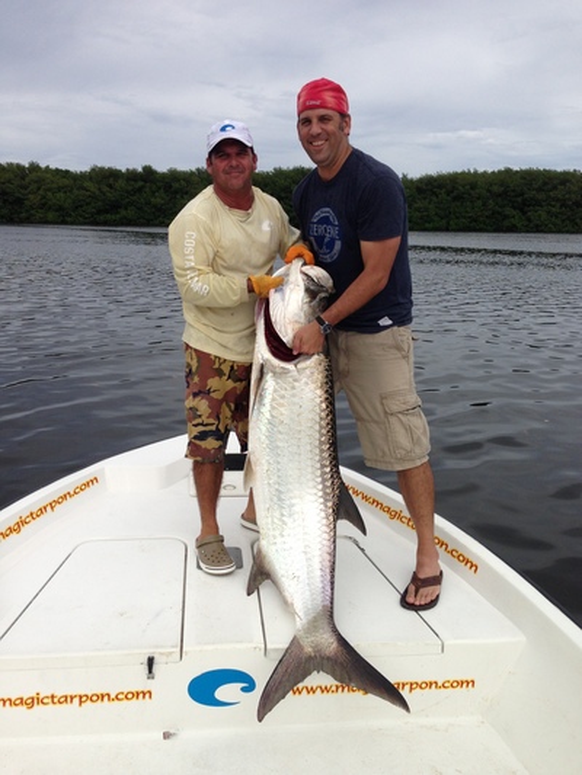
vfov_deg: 55.3
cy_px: 388
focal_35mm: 33
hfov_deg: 43.0
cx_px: 291
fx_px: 739
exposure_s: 1/2088
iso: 50
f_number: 2.4
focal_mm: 4.13
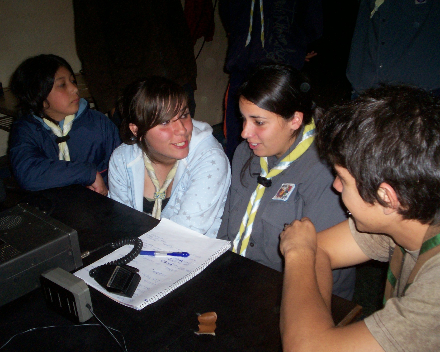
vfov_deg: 39.2
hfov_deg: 47.9
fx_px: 495
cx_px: 222
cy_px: 178
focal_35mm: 38
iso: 140
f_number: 4.5
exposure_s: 1/64
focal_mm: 5.9
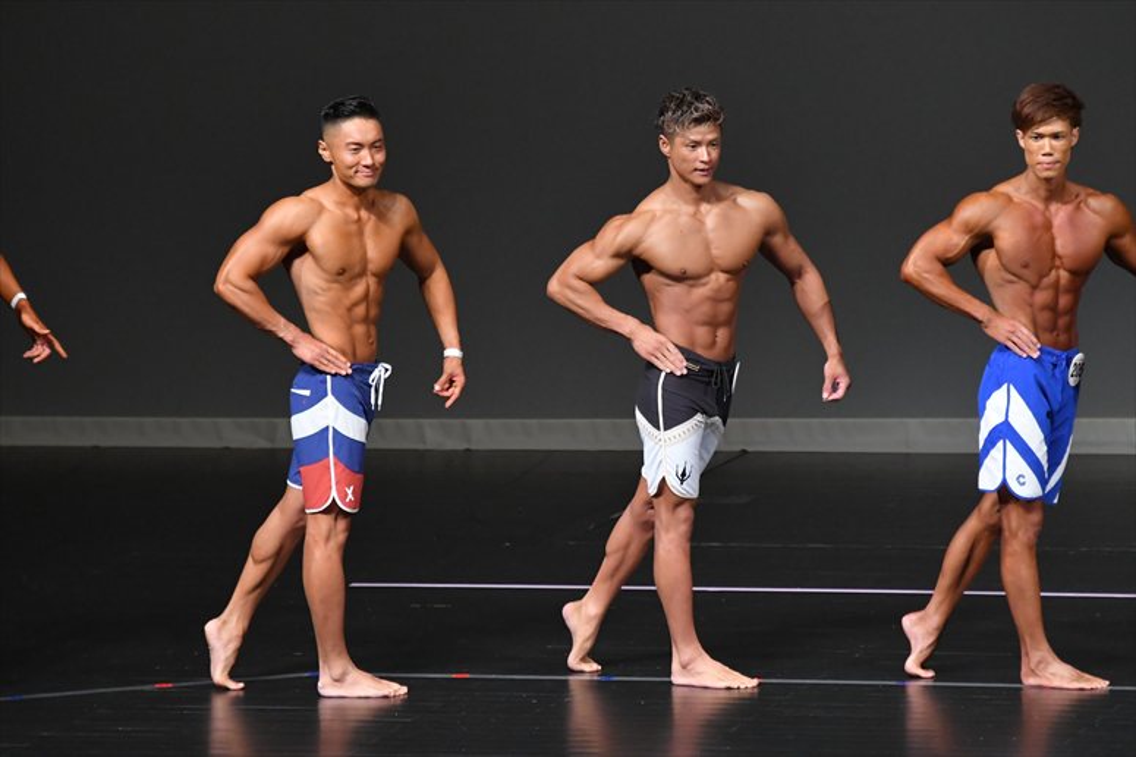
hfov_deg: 6.5
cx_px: 568
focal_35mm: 315
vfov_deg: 4.4
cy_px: 378
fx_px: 9935
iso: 4000
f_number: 5.6
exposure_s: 1/400
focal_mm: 210
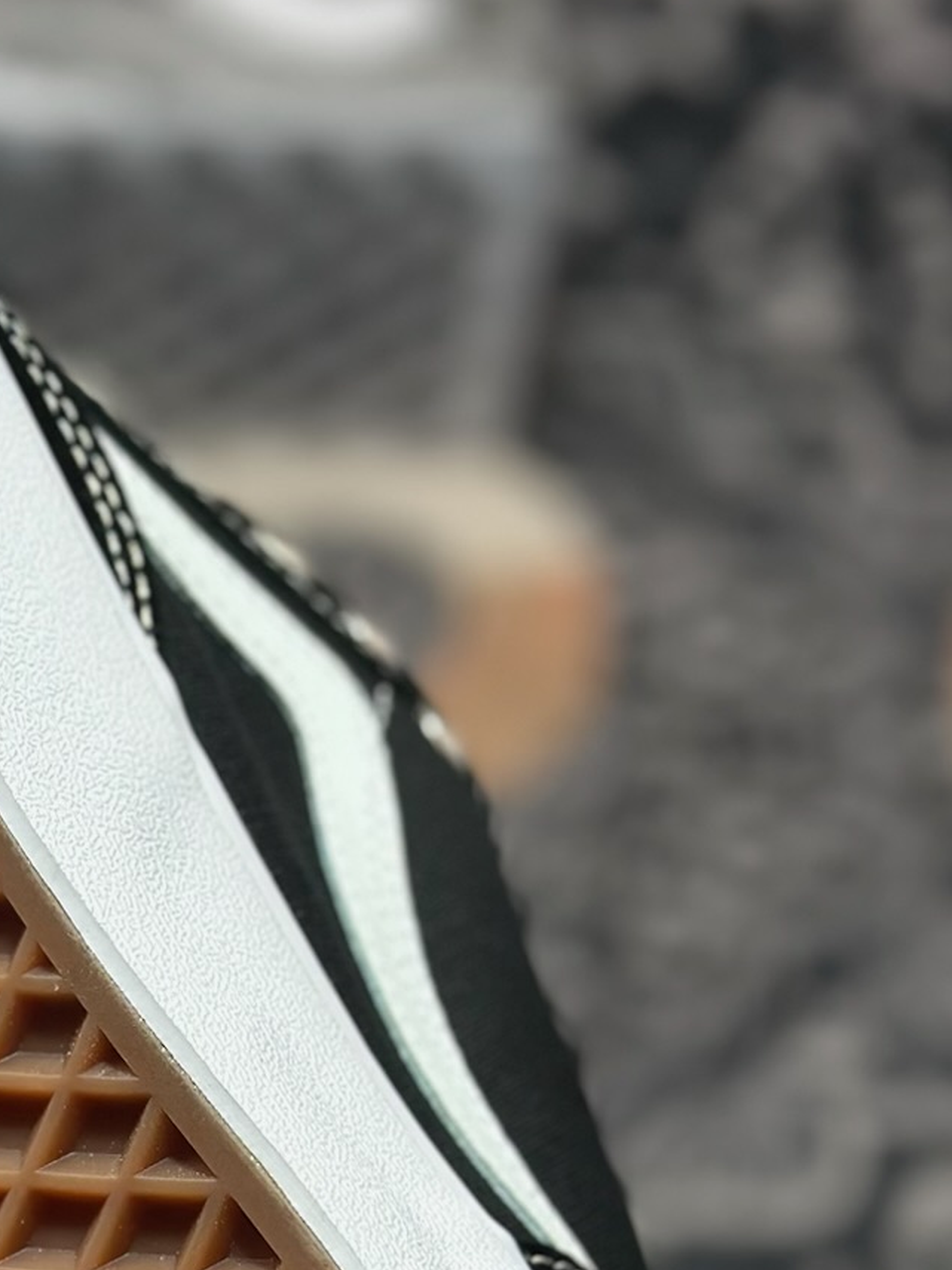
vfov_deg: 17.1
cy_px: 801
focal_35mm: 115
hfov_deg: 12.6
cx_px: -163
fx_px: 4218
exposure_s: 1/419
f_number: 1.78
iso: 80
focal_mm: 6.86
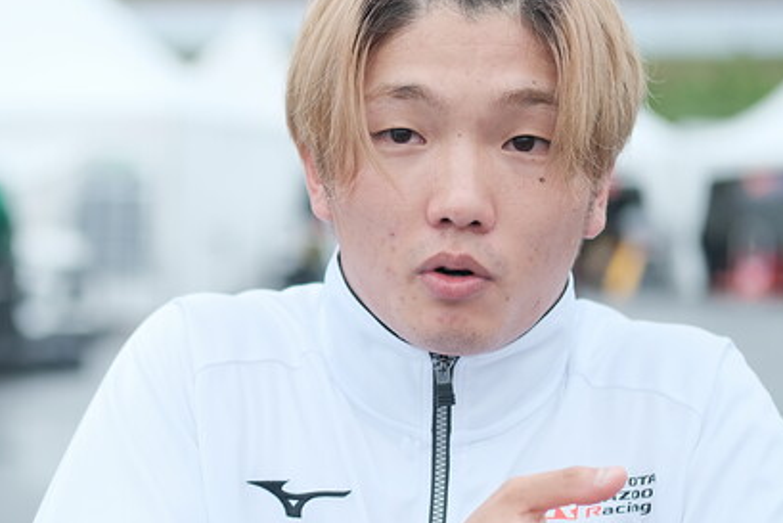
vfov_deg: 10.4
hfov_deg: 15.5
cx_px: 211
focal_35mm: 132
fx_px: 2872
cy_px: 282
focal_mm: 50
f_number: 2
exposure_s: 1/1000
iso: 320
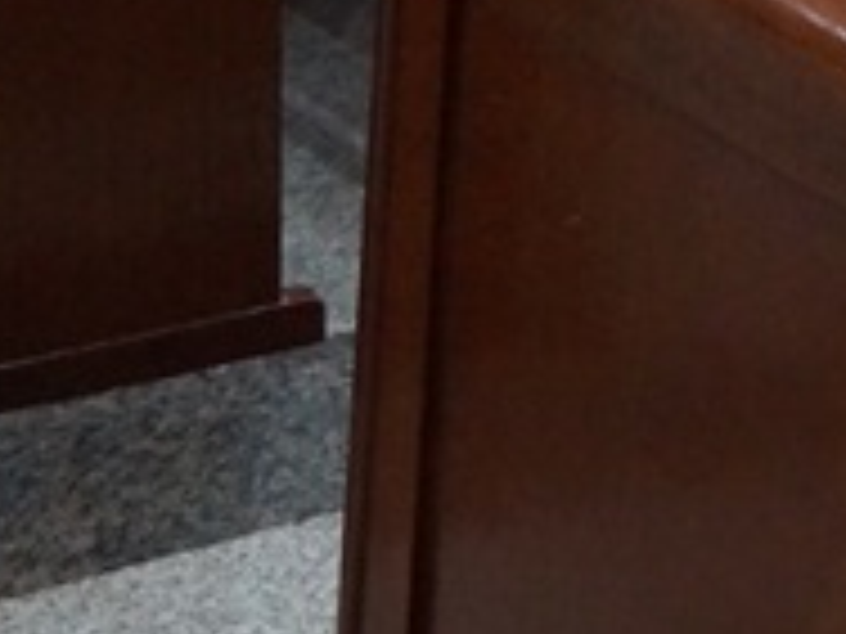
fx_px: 3924
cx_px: 1102
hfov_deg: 12.0
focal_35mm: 161
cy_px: -733
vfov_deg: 8.6
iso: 3200
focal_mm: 21
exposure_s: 1/100
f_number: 4
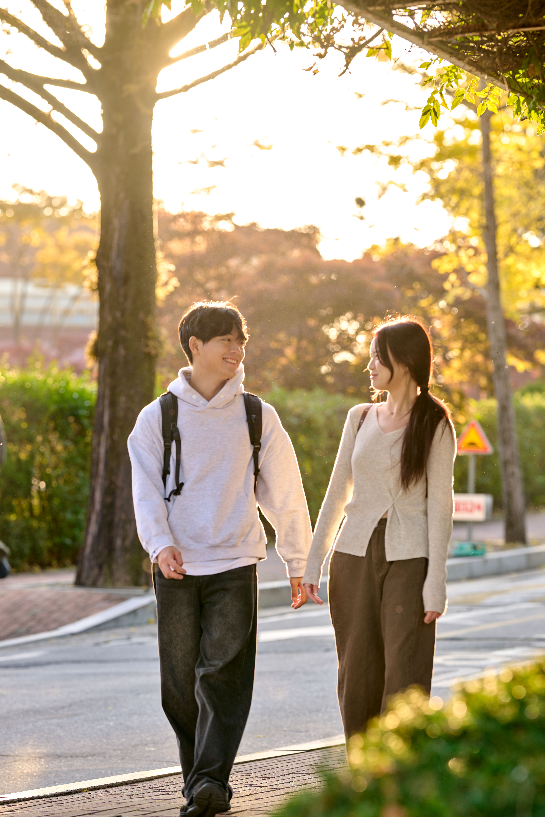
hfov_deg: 9.9
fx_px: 3156
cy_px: 413
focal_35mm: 139
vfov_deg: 14.8
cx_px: 274
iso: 125
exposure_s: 1/125
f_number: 3.5
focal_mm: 135
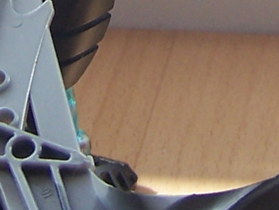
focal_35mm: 222
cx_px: 251
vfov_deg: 6.3
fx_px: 1790
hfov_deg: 8.9
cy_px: -336
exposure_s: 1/180
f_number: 2.8
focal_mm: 6.3
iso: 80
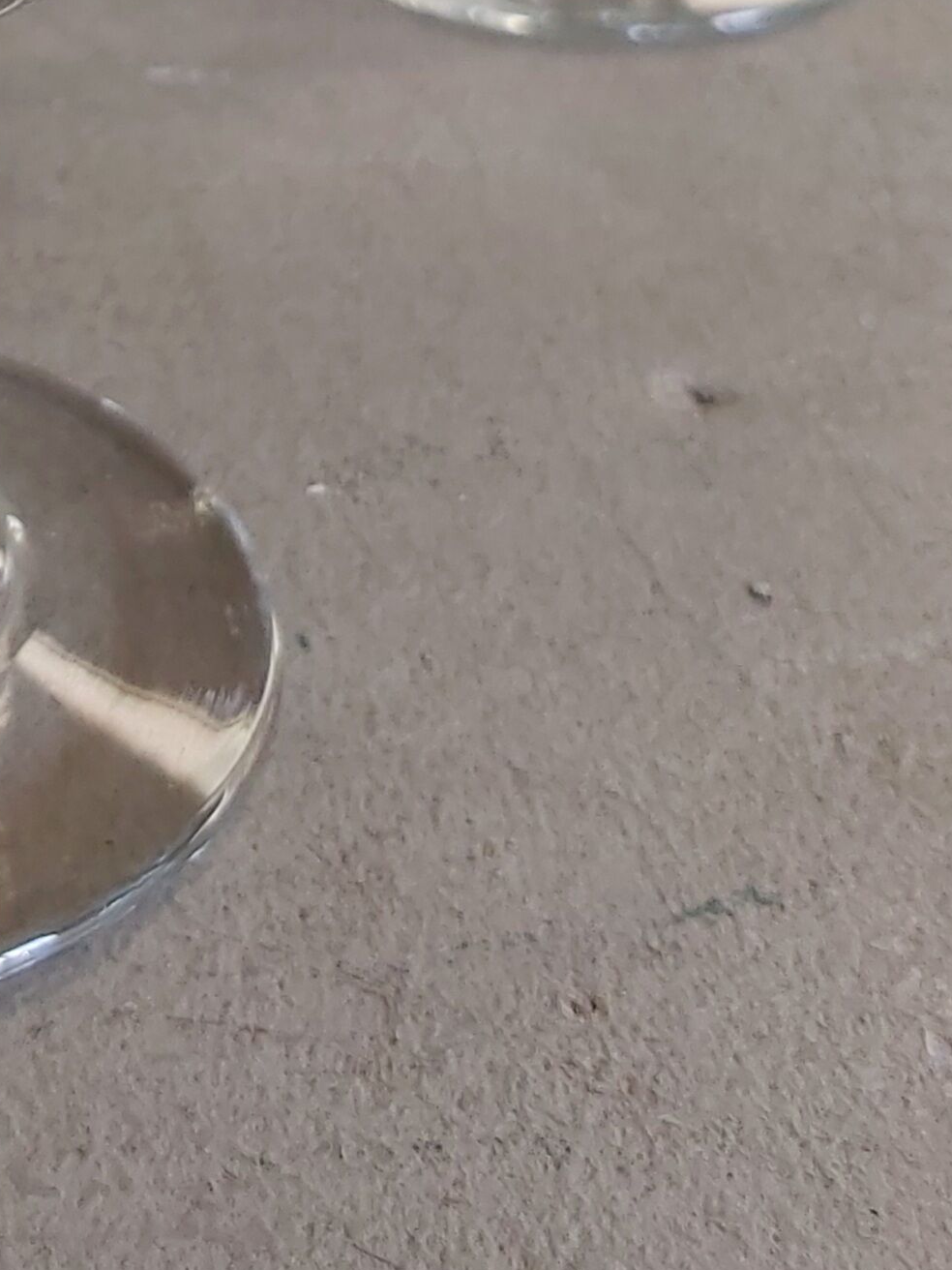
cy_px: -417
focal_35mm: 74
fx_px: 2714
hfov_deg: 19.2
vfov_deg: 23.1
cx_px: -68
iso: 100
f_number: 1.7
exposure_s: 1/100
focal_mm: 3.92
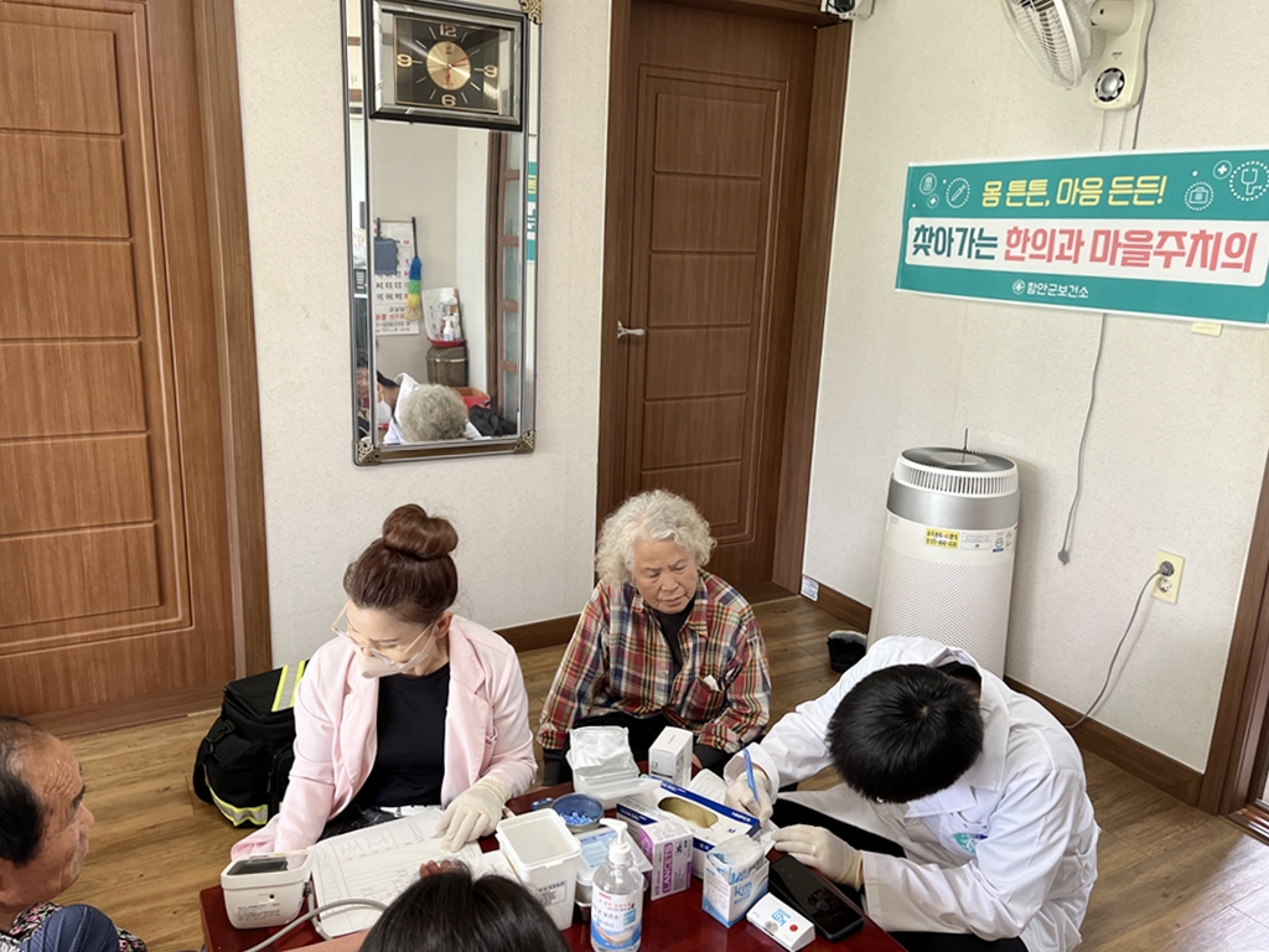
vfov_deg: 53.1
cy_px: 476
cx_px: 634
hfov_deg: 67.3
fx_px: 953
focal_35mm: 26
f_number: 1.6
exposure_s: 1/121
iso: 125
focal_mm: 5.1
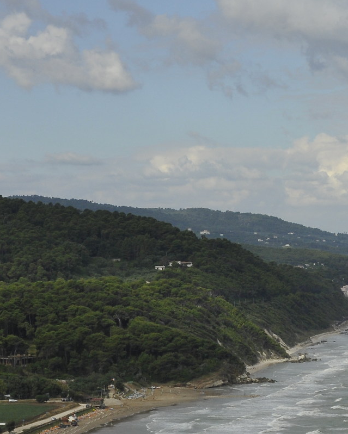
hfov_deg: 10.7
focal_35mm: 141
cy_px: 342
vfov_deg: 13.6
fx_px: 1814
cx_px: 480
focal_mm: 50
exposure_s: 1/1000
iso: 1000
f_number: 16
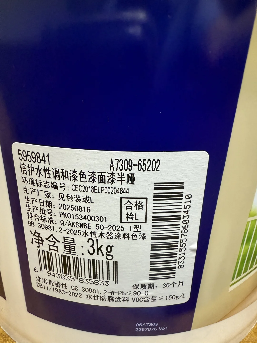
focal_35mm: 24
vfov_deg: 71.6
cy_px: 172
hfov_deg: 56.8
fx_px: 238
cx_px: 128
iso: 640
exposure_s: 1/50
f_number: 2.2
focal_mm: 2.22
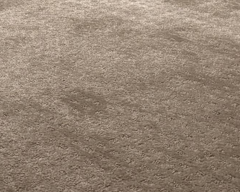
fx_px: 753
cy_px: -97
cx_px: -21
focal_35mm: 106
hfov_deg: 17.5
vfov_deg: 13.7
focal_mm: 6.76
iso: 800
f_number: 1.78
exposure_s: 1/40
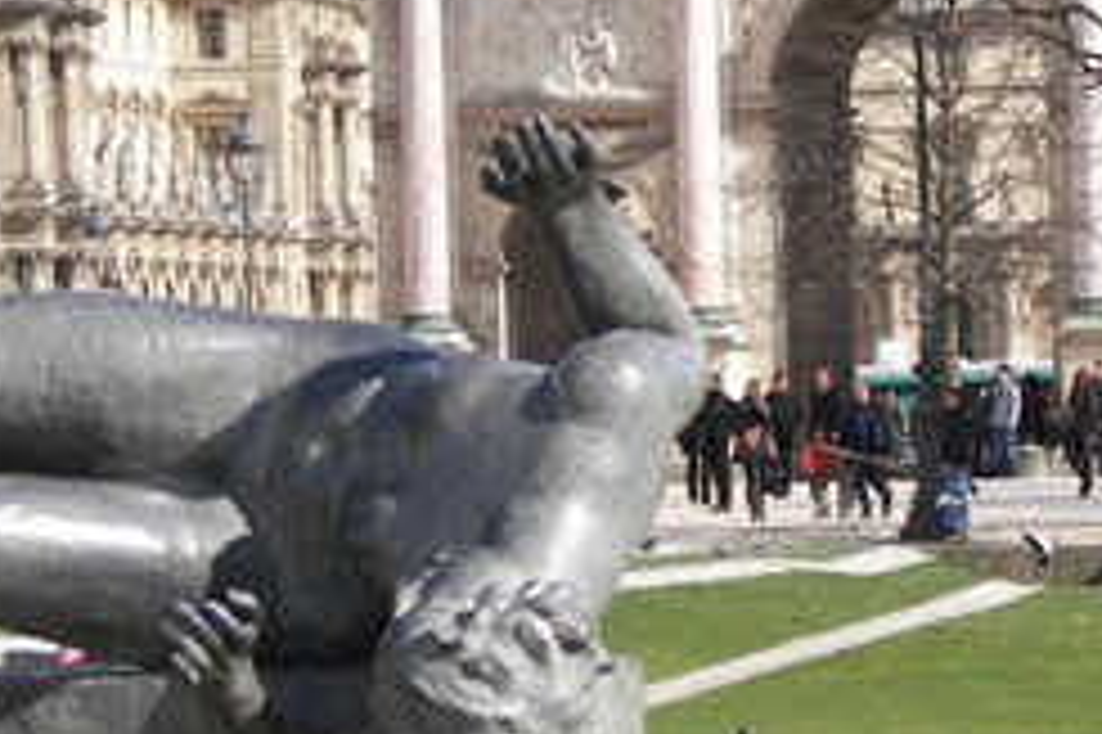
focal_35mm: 291
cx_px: 684
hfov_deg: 7.1
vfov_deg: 4.7
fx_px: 8902
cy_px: 252
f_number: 3.2
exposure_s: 1/640
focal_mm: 17.8
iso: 50
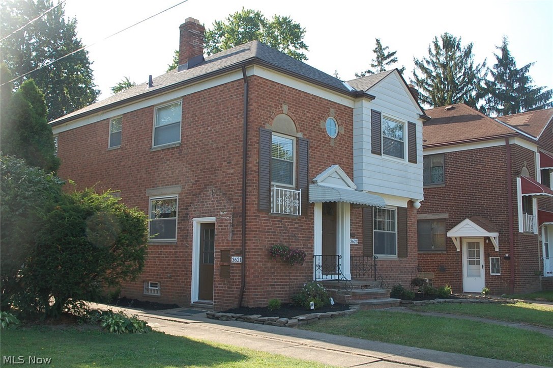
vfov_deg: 35.4
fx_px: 575
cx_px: 276
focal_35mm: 38
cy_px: 184
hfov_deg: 51.3
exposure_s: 1/160
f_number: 9
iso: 400
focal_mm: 25
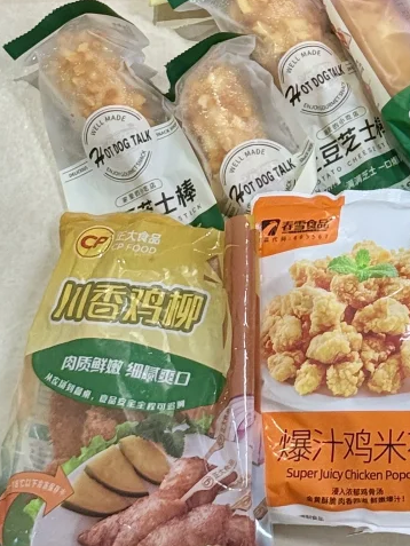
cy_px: -135
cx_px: 606
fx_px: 2289
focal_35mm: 145
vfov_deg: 13.2
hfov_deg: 9.9
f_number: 1.78
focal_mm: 6.76
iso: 200
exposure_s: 1/60
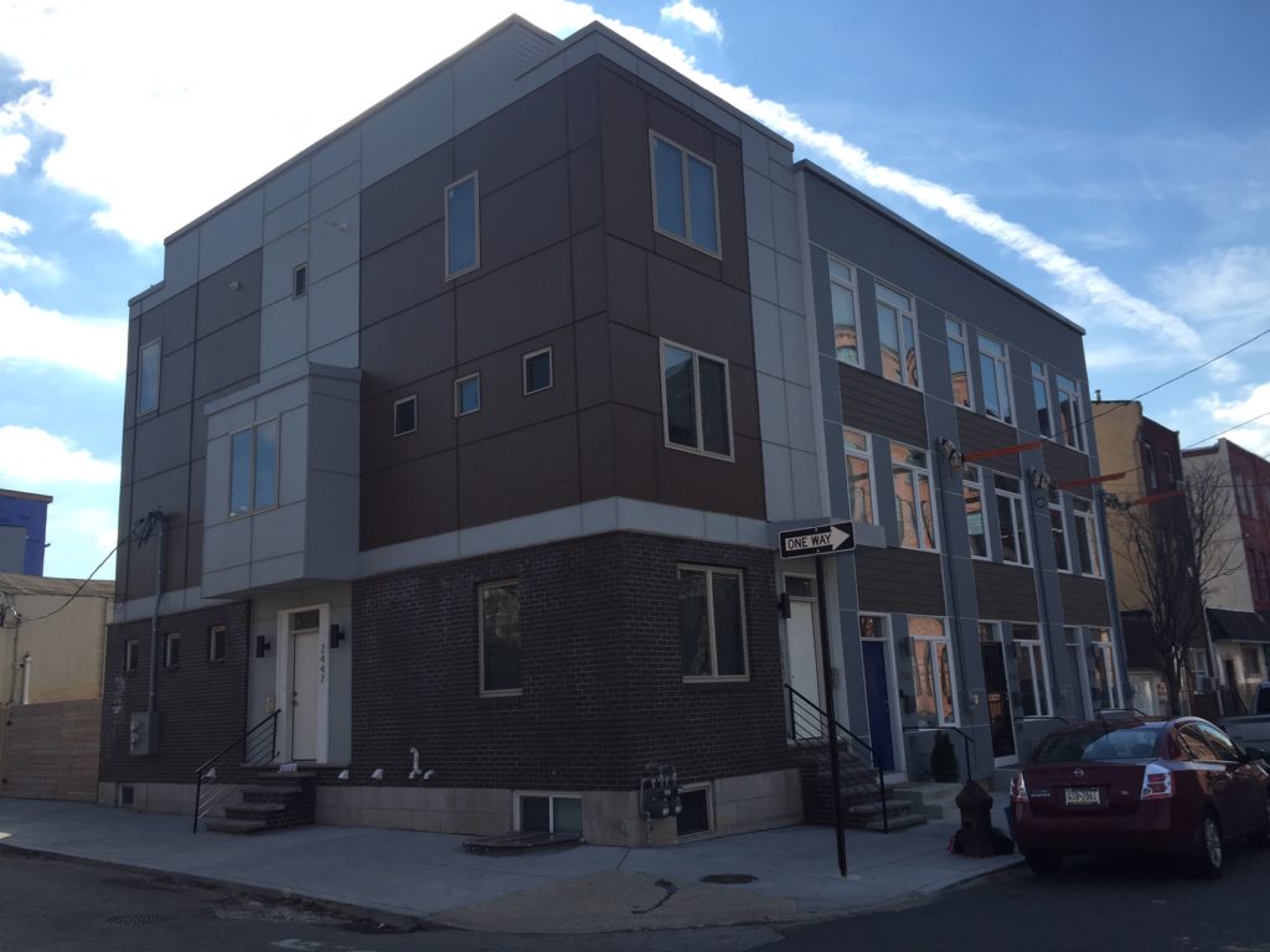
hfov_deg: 61.7
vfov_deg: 48.2
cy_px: 476
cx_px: 635
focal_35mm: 29
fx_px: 1064
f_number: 2.2
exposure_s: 1/2198
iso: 32
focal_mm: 4.15
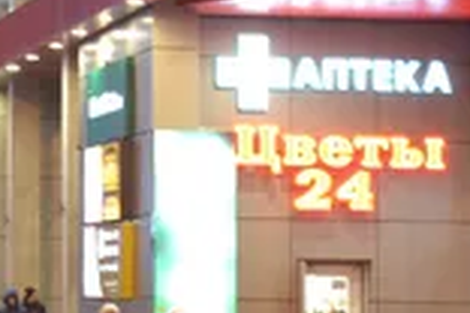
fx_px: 2833
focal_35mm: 217
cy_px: -48
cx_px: -30
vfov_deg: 6.3
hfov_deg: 9.4
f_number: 5.6
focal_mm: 50
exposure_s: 1/8
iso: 3200
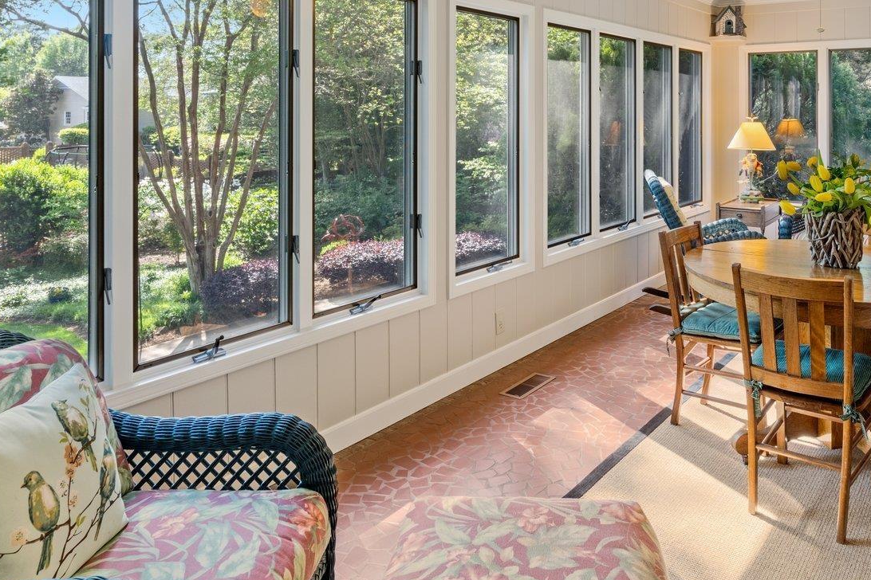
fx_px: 726
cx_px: 530
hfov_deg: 61.3
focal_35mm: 30
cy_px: 122
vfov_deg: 41.8
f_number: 8
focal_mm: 16
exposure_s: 1/2.5
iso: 250
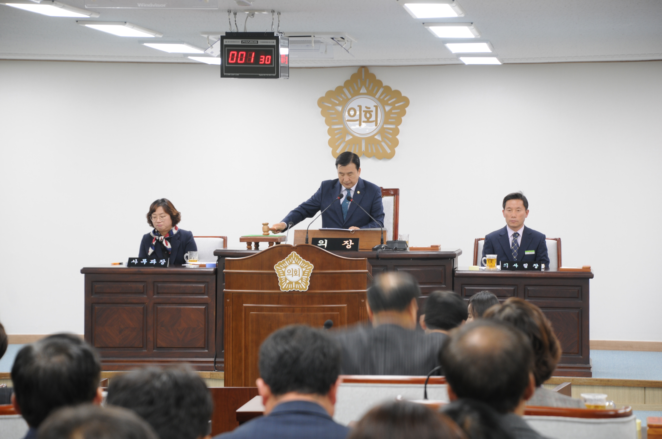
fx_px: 2617
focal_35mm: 142
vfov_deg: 9.6
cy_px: 220
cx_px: 331
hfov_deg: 14.4
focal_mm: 95
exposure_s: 1/6
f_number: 5.3
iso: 200
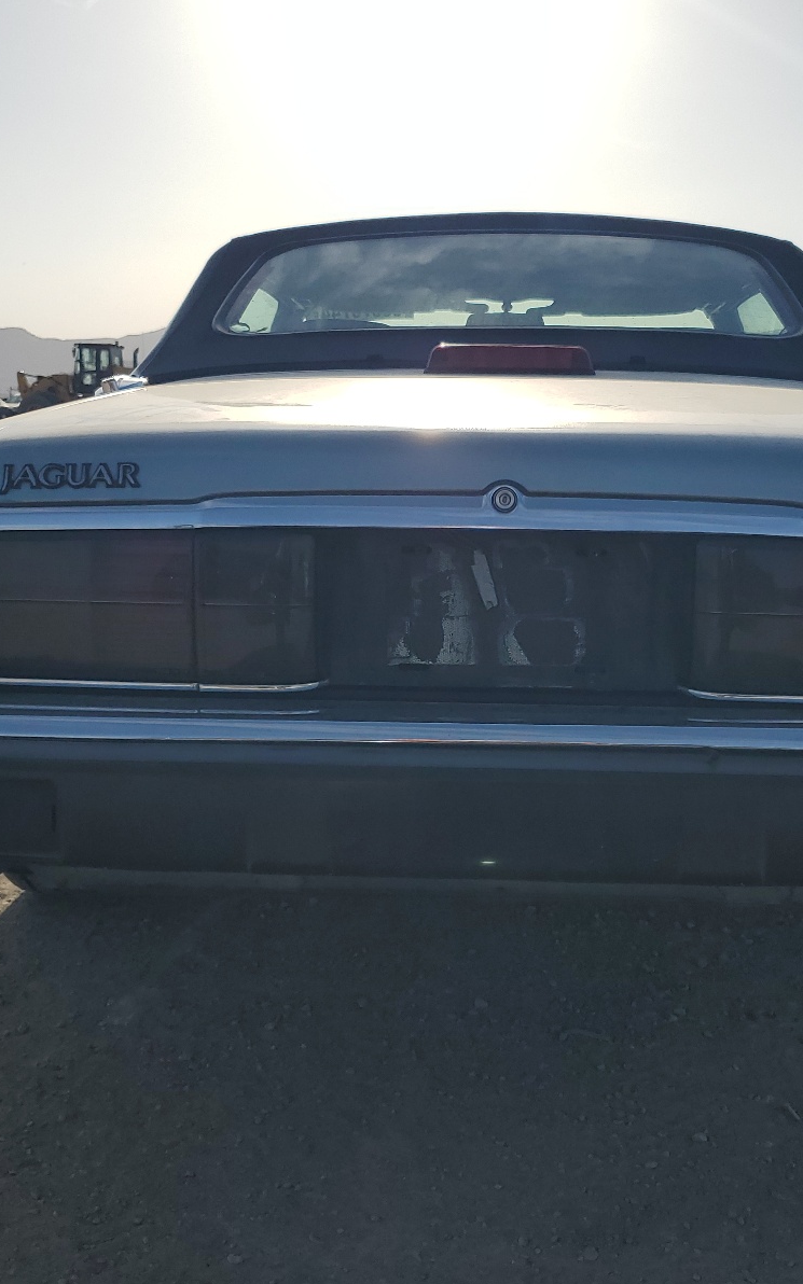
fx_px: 1296
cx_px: 493
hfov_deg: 34.3
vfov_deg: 52.7
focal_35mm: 37
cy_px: 643
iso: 50
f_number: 1.5
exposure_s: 1/10000
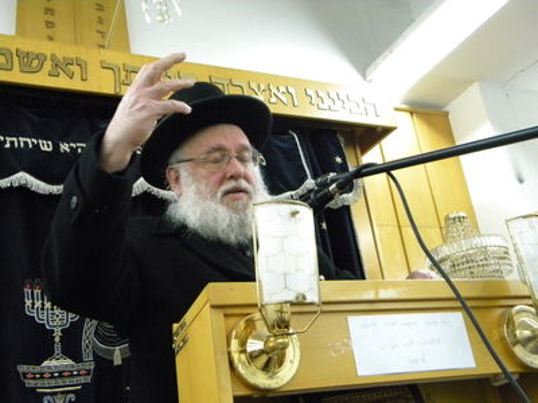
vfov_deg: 35.1
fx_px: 637
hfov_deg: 45.8
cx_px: 269
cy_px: 202
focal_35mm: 41
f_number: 3.8
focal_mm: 7.3
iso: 800
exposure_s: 1/56.6
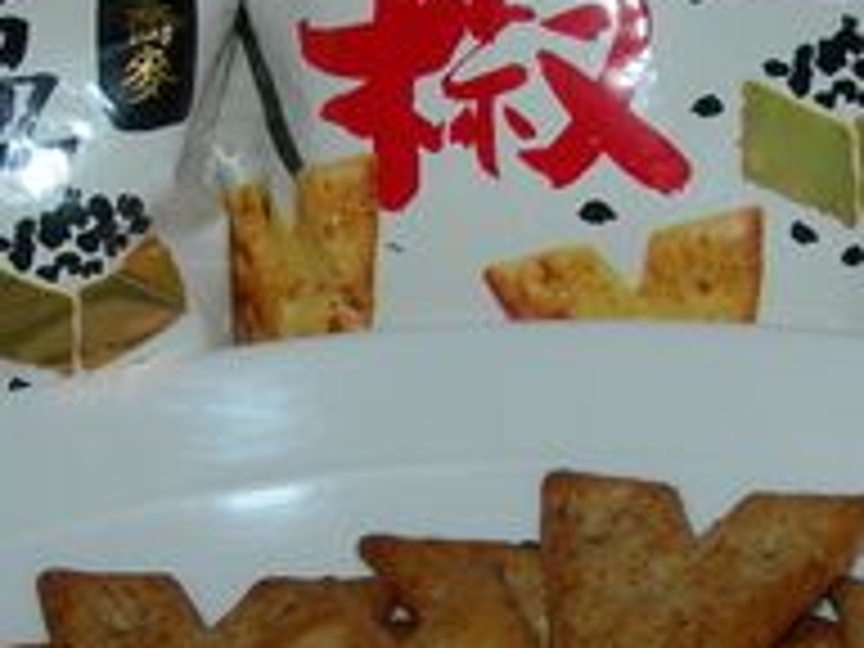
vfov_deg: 14.9
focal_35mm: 99
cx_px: 621
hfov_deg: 19.7
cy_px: 421
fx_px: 2471
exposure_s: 1/60.1
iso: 50
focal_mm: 7.8
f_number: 4.8
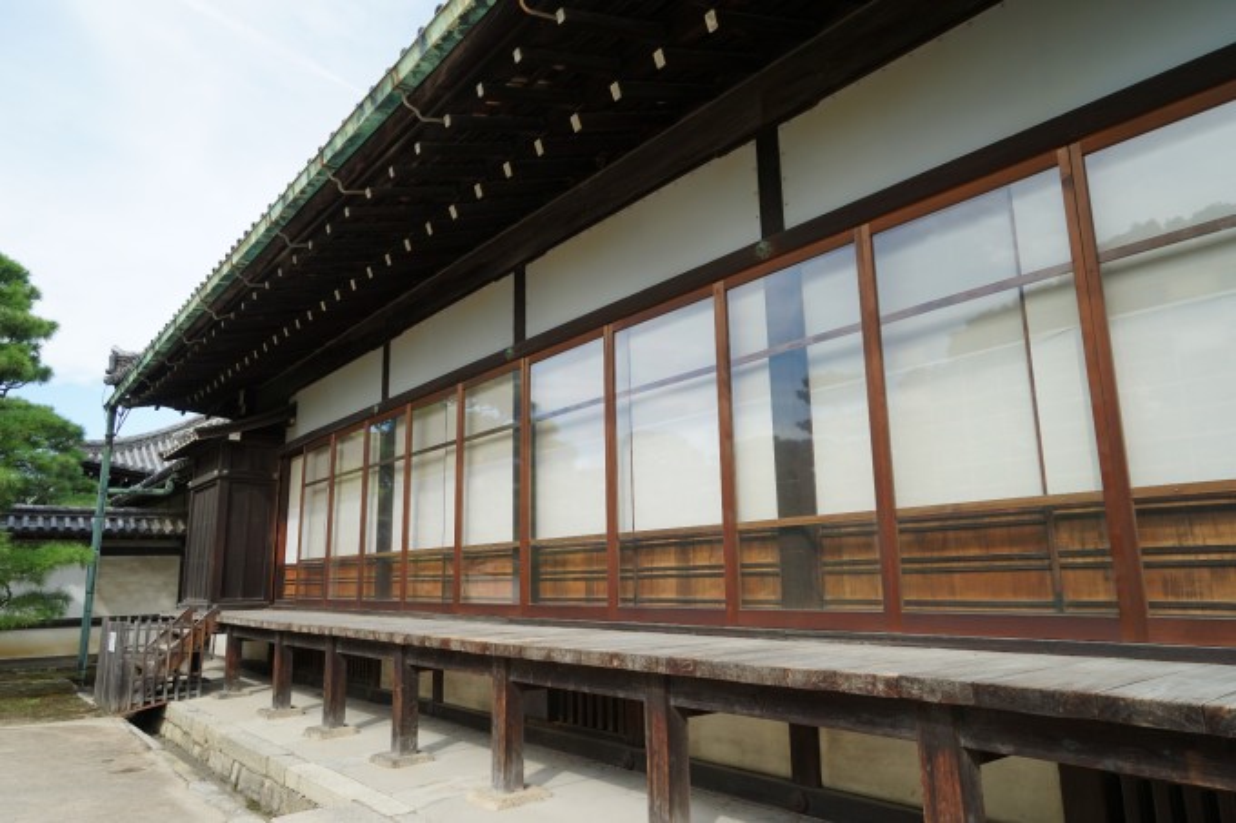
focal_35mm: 24
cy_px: 412
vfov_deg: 53.1
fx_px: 824
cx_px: 618
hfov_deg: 73.8
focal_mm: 24
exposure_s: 1/100
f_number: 8
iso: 100
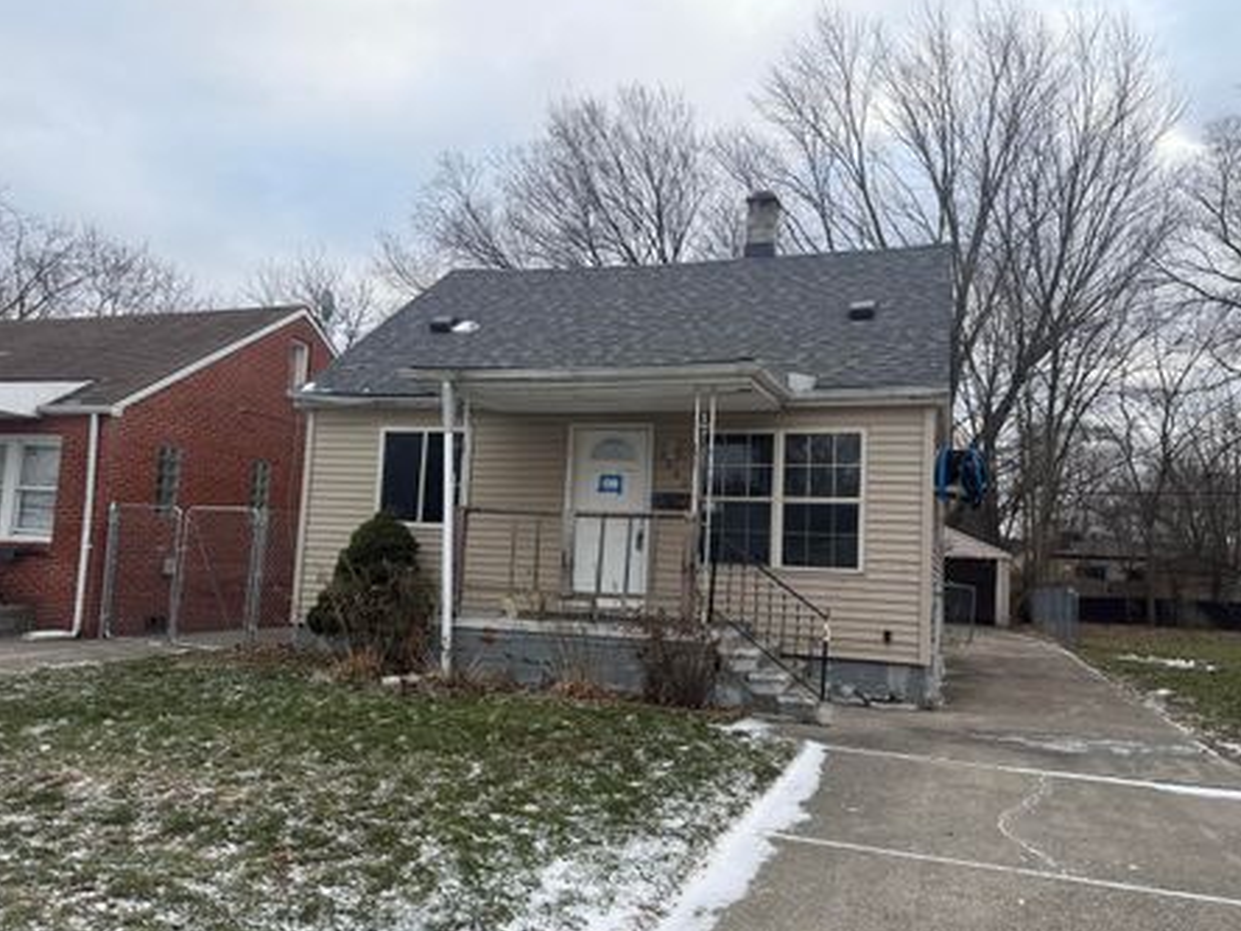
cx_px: 646
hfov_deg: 65.3
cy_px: 491
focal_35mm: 27
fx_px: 968
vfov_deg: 51.3
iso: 80
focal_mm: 6.76
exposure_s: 1/772
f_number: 1.78
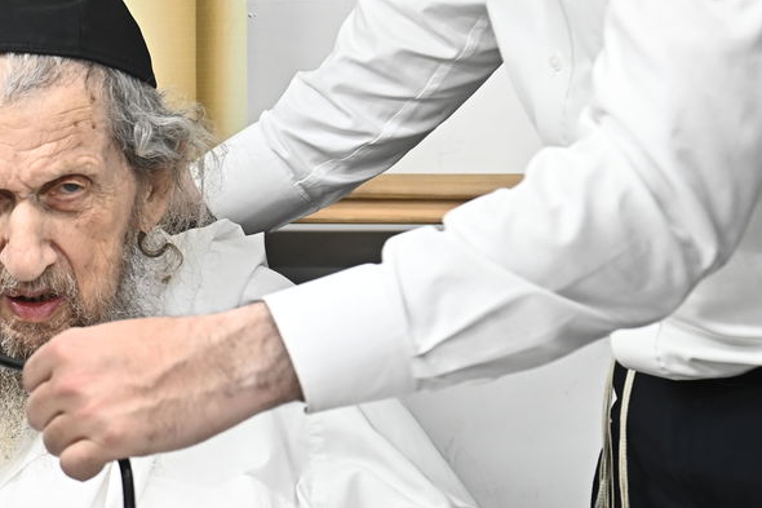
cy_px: 111
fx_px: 3512
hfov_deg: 12.2
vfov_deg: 8.3
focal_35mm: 166
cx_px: -36
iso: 1600
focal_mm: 70
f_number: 5.6
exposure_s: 1/160
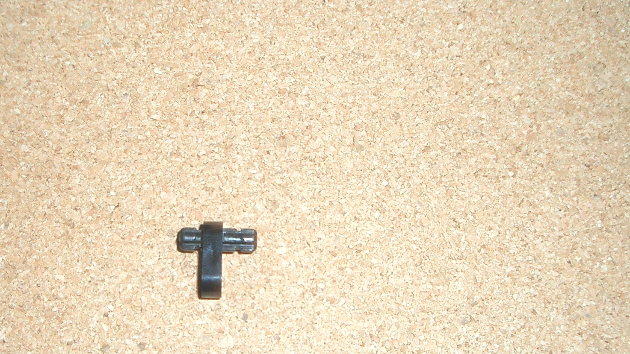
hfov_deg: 39.0
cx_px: 257
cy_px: 288
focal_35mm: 53
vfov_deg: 22.3
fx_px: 885
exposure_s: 1/40
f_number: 2.6
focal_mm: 5.8
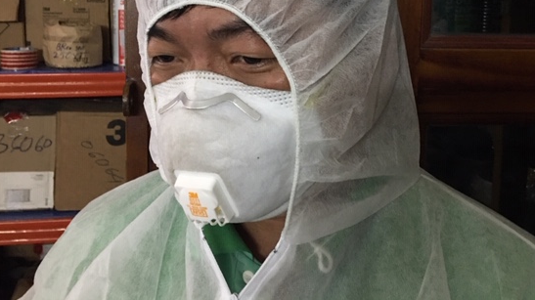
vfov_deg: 31.2
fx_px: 525
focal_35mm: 37
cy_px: 66
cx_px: 277
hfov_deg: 54.0
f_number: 2.2
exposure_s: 1/8
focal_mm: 4.15
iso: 125
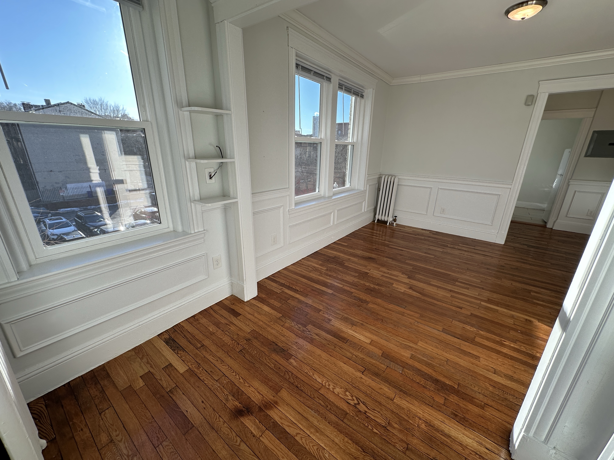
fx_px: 248
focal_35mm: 14
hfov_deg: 102.1
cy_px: 230
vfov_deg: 85.7
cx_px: 307
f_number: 2.2
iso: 40
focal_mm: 2.22
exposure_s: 1/286
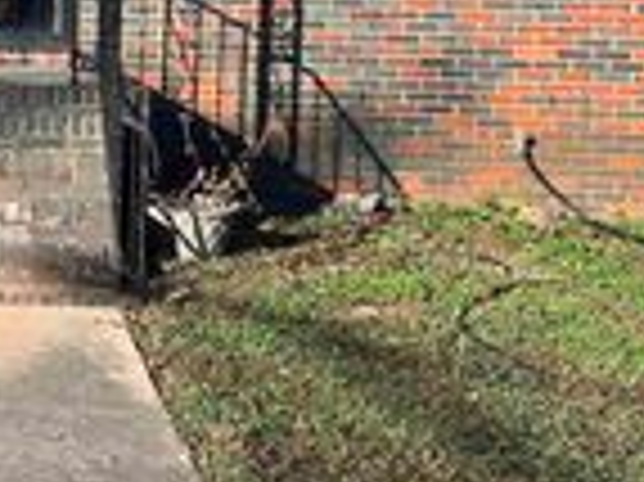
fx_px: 1692
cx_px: -185
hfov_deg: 19.9
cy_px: 2
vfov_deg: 15.9
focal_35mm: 91
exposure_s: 1/4115
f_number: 1.5
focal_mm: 5.7
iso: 32
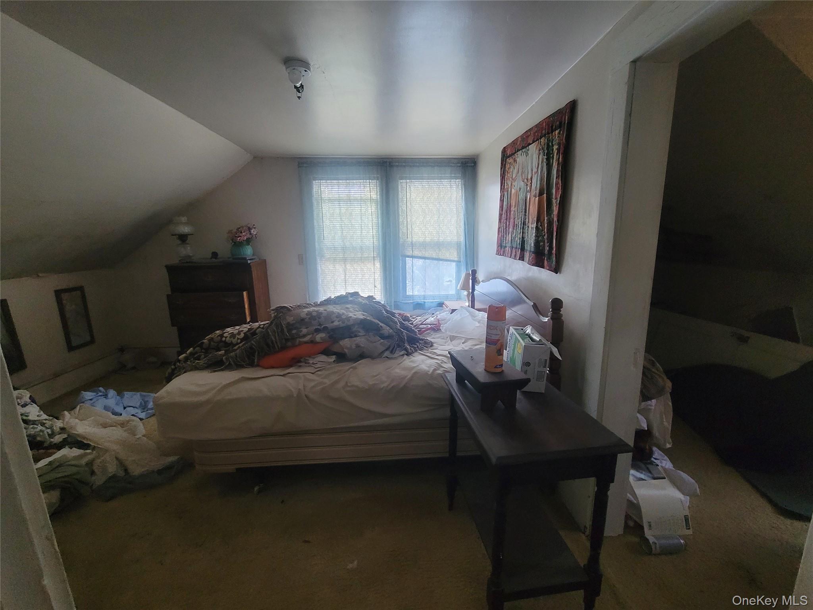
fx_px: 305
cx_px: 406
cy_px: 305
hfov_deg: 106.2
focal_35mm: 13
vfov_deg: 89.9
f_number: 2.2
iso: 320
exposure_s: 1/30
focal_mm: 2.2
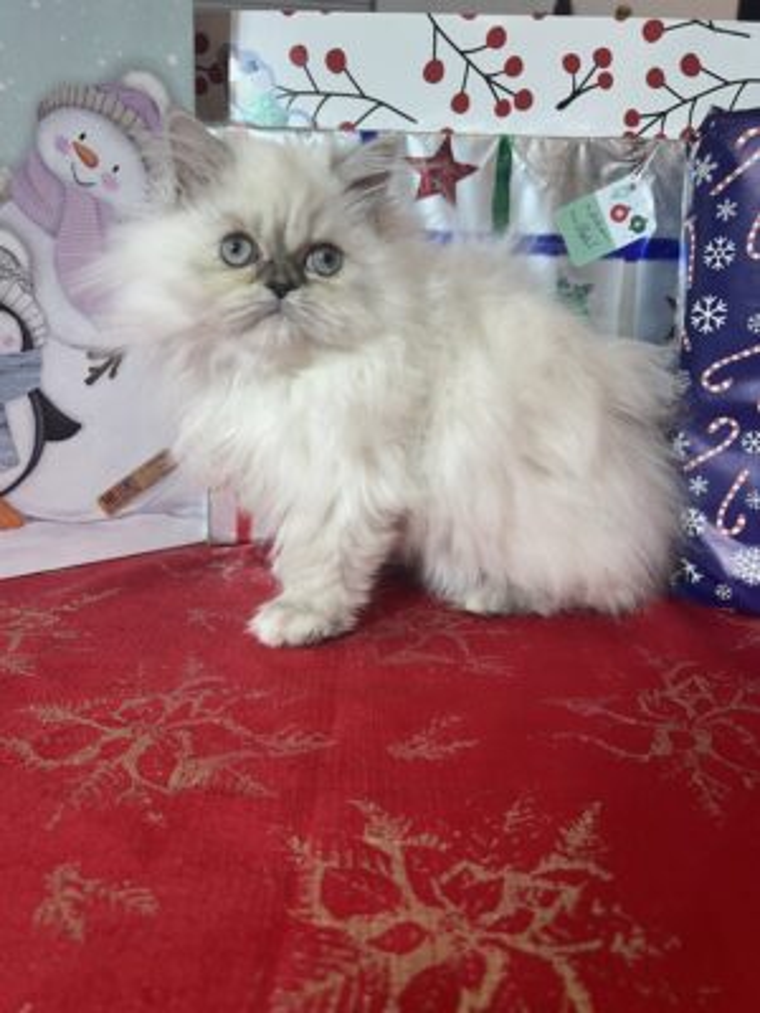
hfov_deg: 53.1
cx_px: 380
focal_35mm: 26
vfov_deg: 67.3
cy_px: 506
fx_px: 761
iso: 50
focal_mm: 5.7
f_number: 1.5
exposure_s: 1/120
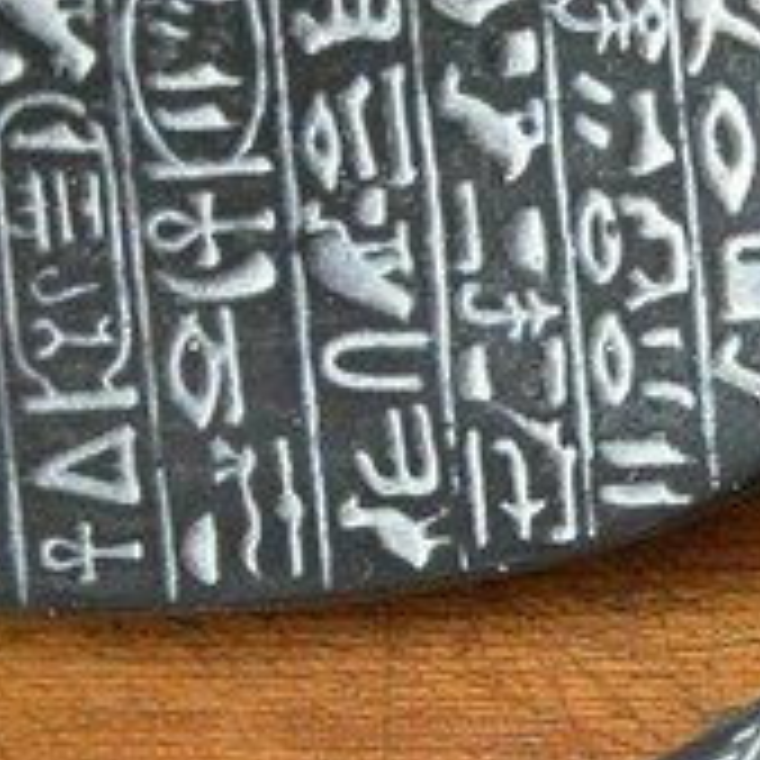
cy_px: 517
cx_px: 800
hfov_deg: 4.5
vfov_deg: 4.5
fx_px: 9663
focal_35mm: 389
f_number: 3.7
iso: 400
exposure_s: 1/30.1
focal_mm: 29.5
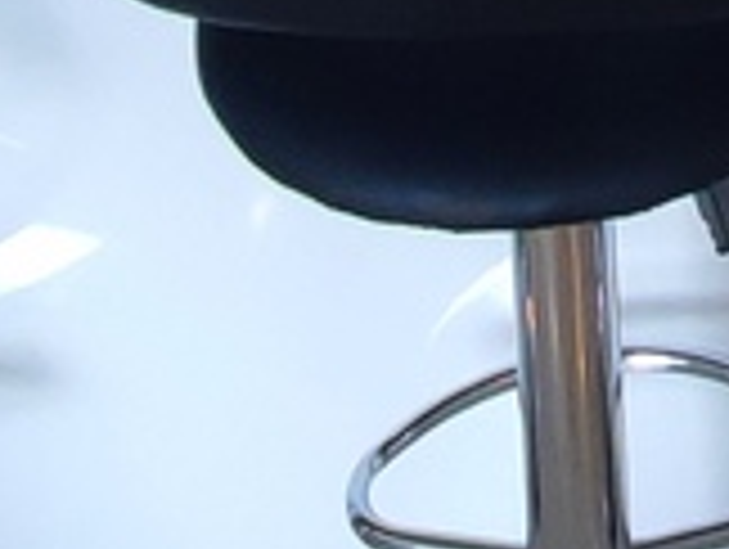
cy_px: -1076
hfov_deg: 14.8
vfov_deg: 9.4
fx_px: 2657
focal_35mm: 126
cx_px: 986
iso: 237
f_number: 2.2
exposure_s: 1/100
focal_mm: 1.65
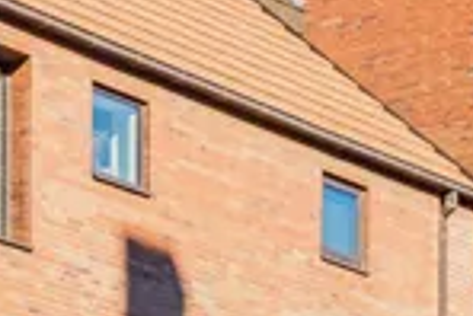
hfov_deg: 9.6
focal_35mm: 206
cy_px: 389
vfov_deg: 6.6
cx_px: -288
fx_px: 2709
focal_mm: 19.1
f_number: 8
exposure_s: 1/640
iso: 800
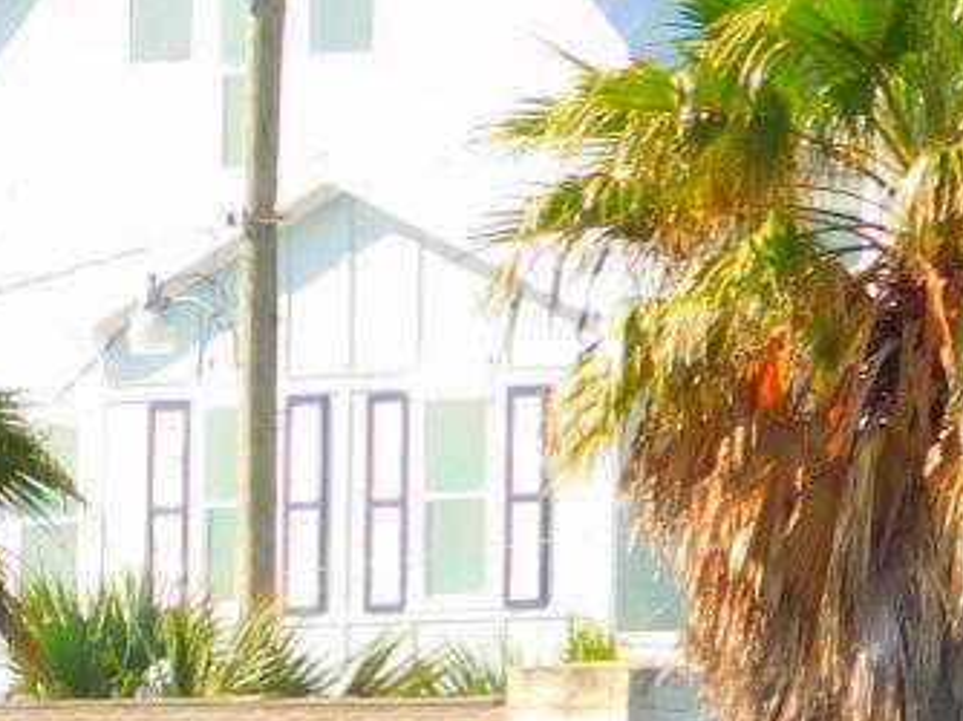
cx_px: -110
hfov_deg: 2.8
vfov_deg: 2.1
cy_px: 1725
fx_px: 19710
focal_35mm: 709
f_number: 5.1
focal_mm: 26.3
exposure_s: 1/250
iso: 125
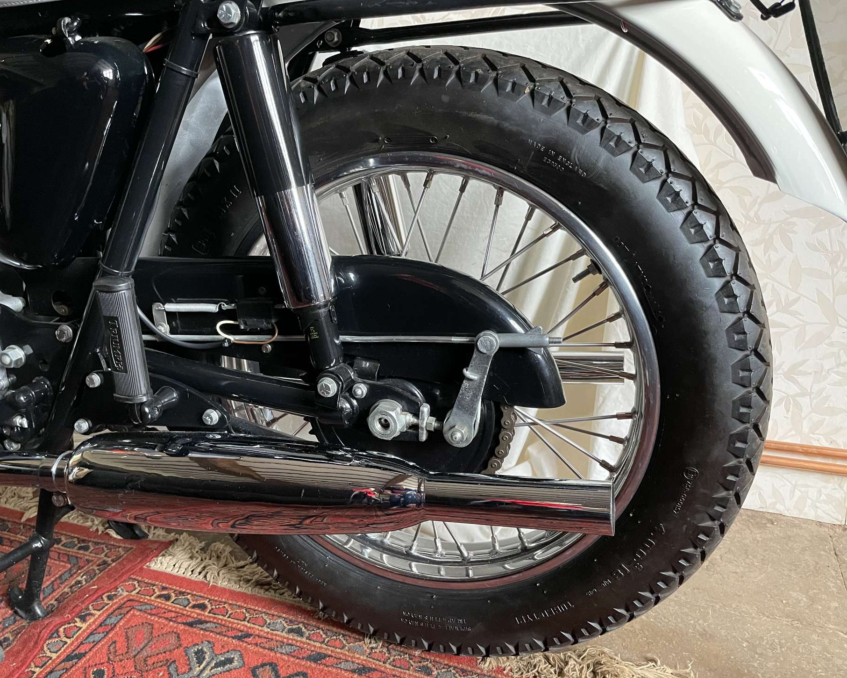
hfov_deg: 62.1
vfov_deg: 51.5
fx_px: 702
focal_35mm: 28
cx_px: 384
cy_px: 337
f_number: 1.6
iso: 500
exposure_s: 1/52
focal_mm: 4.2
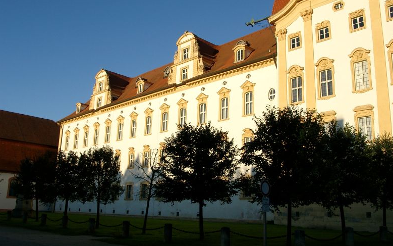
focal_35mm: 37
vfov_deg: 34.4
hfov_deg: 52.7
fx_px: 396
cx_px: 200
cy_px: 109
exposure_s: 1/599
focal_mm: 7.13
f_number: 4
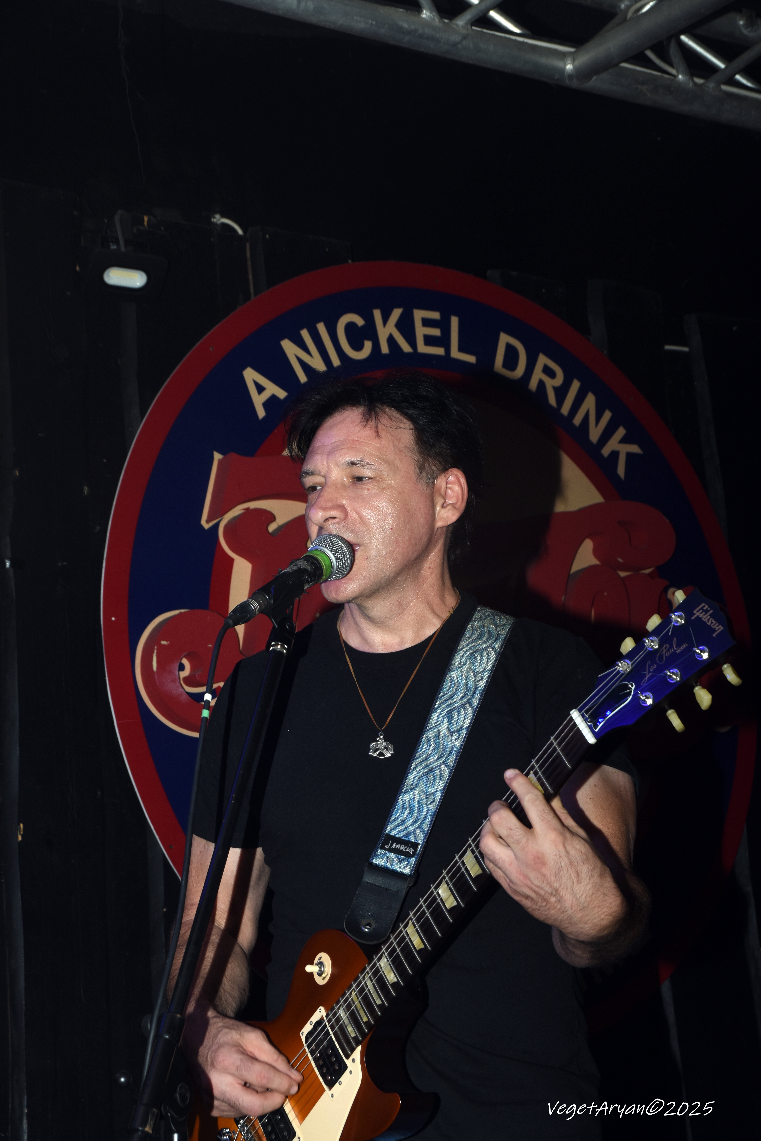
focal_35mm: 87
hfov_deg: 15.7
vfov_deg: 23.4
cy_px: 570
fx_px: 2758
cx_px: 380
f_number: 8
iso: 280
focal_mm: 58
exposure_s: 1/250
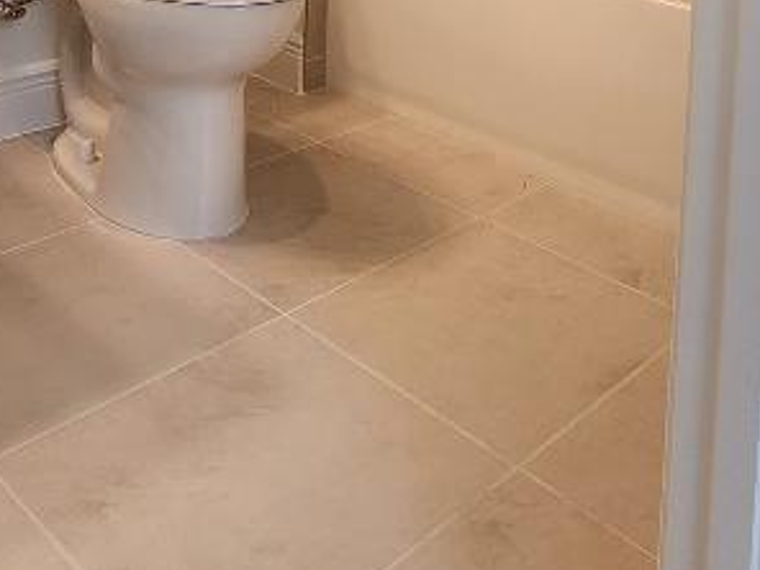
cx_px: 434
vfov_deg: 26.2
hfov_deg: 42.0
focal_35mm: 45
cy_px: -216
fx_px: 988
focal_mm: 1.74
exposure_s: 1/60
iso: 64
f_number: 2.2
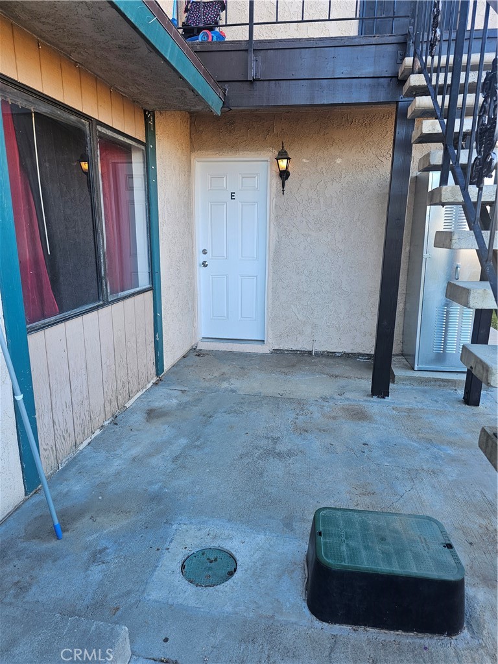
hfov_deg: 58.9
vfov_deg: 73.9
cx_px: 249
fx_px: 441
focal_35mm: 23
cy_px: 332
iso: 64
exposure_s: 1/207
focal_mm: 6.3
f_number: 1.7
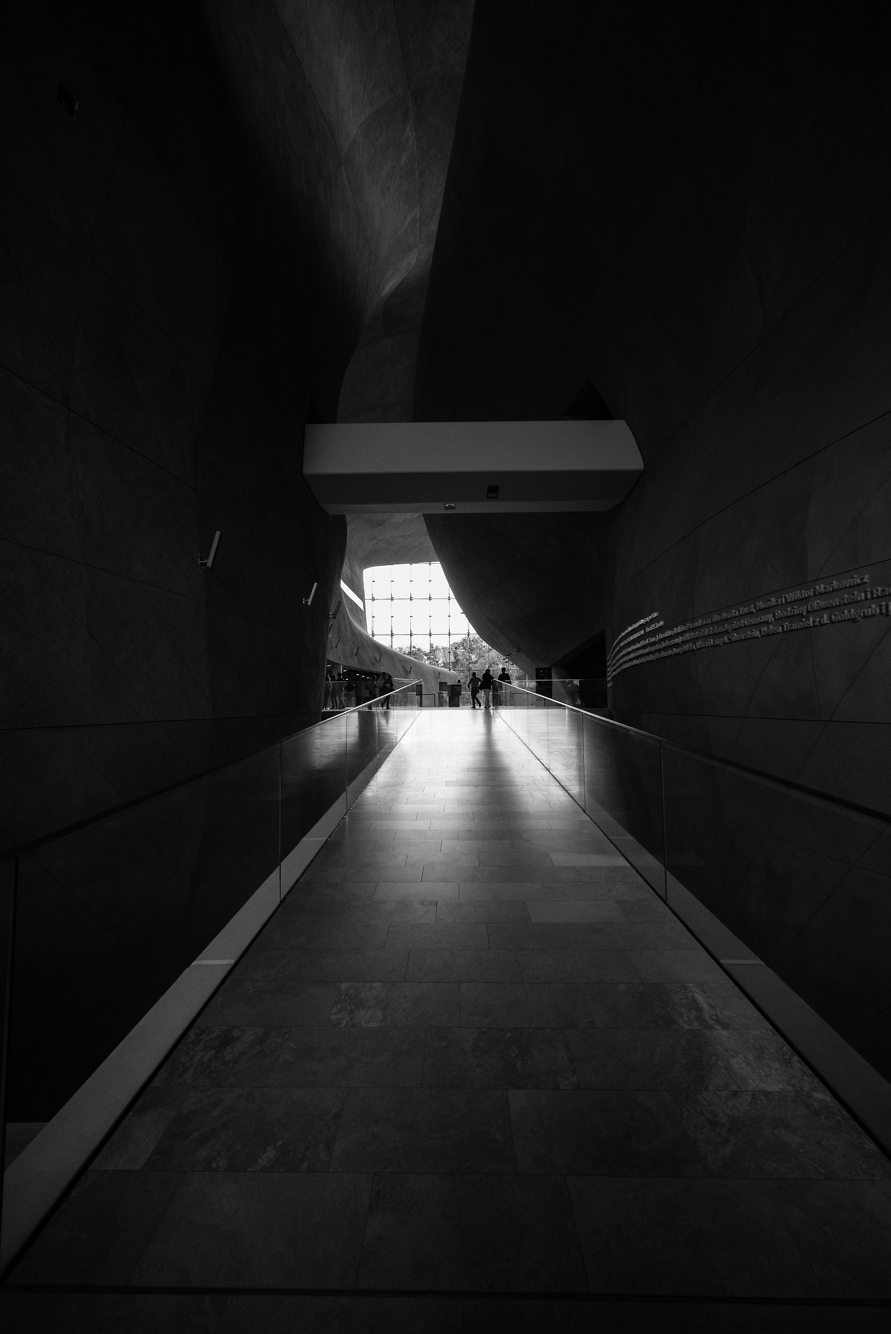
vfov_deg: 104.2
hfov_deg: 81.3
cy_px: 667
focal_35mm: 14
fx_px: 519
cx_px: 446
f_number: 4.5
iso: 1600
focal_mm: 14
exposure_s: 1/1000
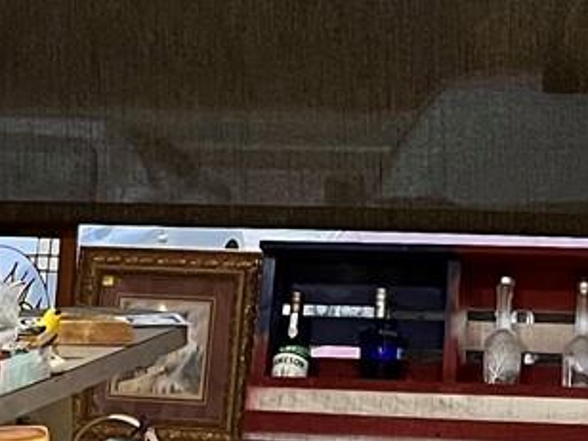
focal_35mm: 135
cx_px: 229
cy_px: 61
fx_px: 2293
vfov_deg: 10.9
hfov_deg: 14.6
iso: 500
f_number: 1.5
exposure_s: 1/60
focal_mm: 5.7
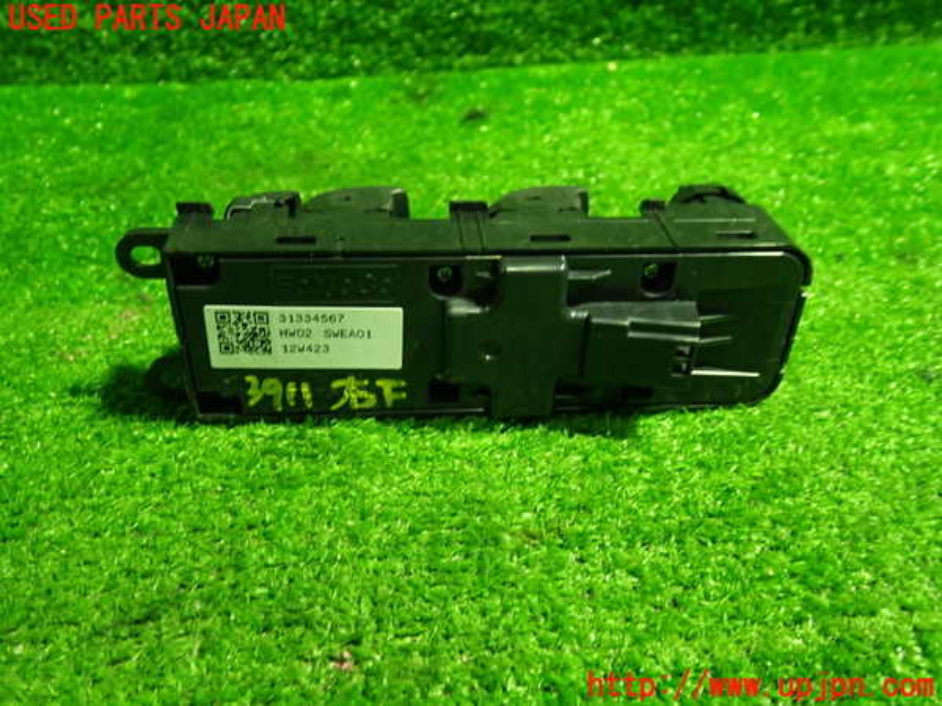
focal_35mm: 30
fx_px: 816
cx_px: 471
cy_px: 353
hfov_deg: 60.0
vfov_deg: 46.8
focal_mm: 5.4
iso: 500
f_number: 2.3
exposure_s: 1/30
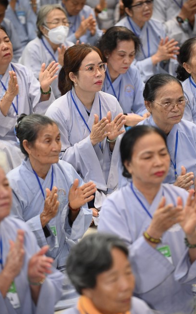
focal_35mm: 154
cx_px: 104
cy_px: 158
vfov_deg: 13.6
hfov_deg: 8.5
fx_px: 1316
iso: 2000
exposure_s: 1/125
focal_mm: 150
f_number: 3.5
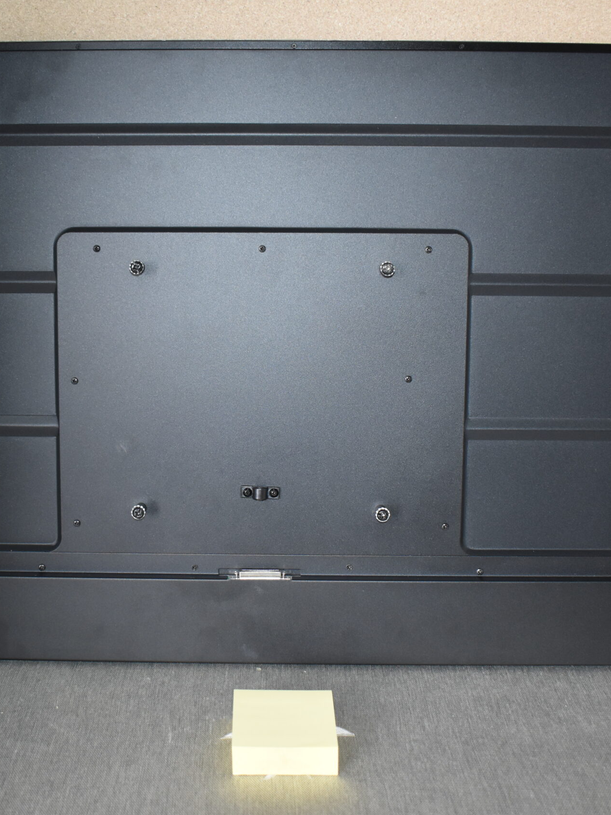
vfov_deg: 41.5
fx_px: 1076
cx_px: 247
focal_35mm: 46
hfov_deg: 31.6
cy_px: 406
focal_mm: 21
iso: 1100
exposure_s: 1/30
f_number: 3.8
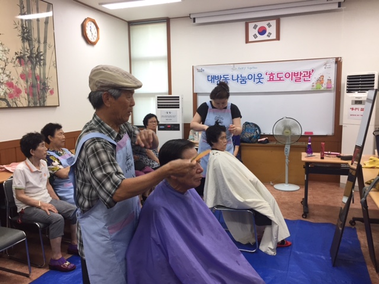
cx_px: 190
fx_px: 318
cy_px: 142
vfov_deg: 48.2
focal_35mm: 29
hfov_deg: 61.7
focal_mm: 4.15
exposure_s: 1/30
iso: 40
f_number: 2.2
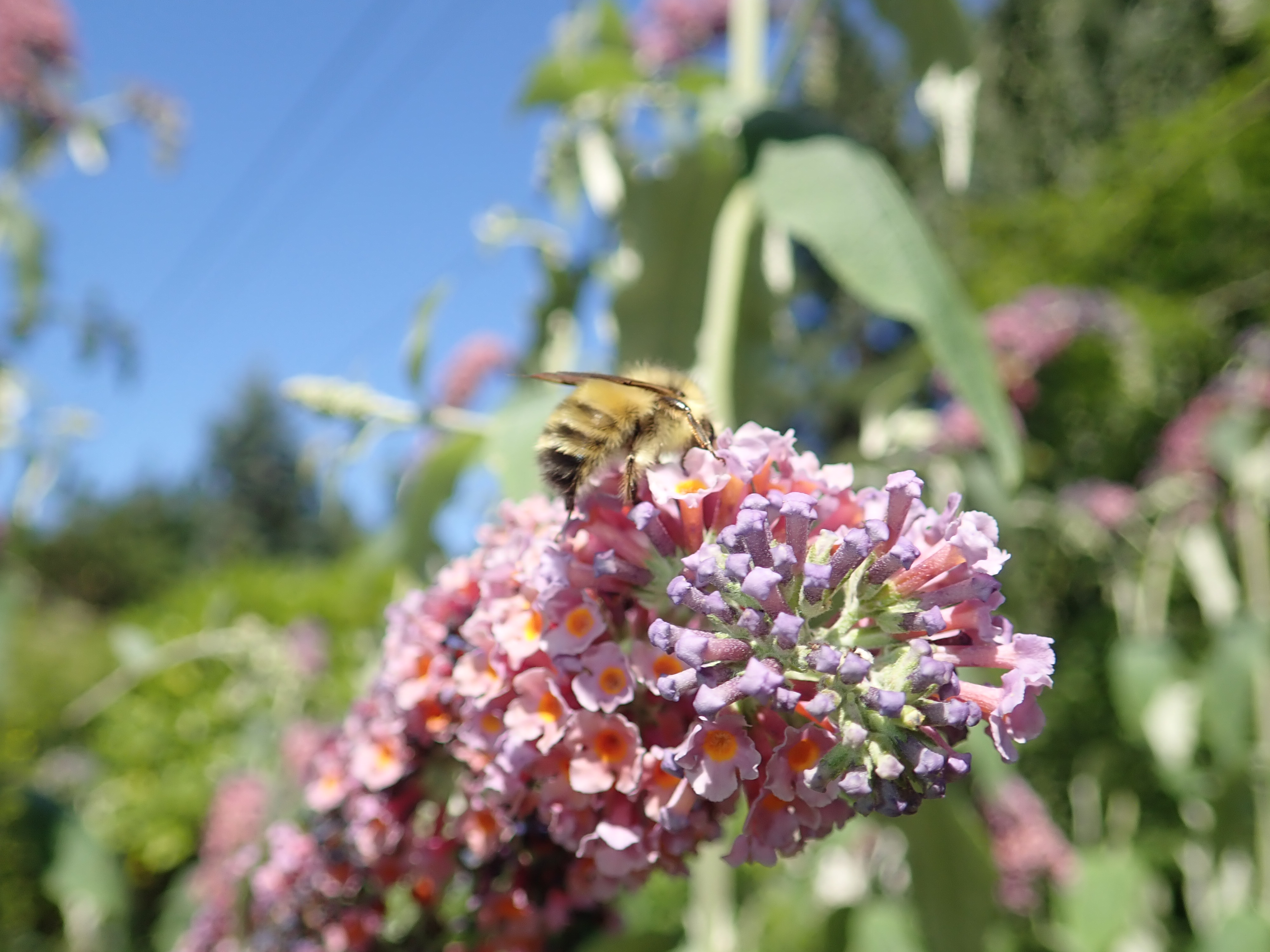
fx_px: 1101
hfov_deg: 60.0
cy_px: 476
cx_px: 635
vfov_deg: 46.8
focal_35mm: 30
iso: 100
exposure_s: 1/160
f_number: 6.3
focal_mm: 5.5
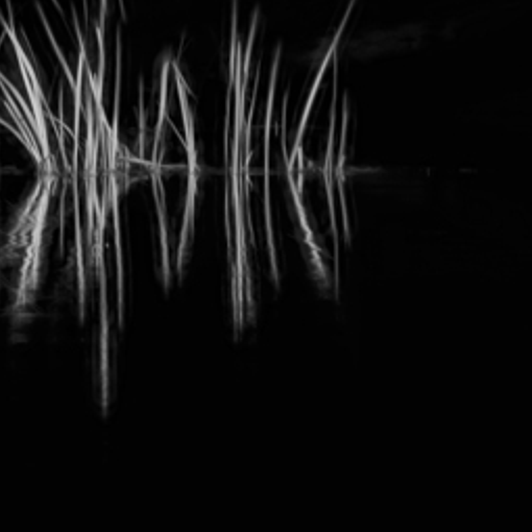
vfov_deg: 2.0
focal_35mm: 898
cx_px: 61
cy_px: 151
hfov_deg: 2.0
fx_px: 15614
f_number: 32
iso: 2000
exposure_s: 1/320
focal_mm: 300
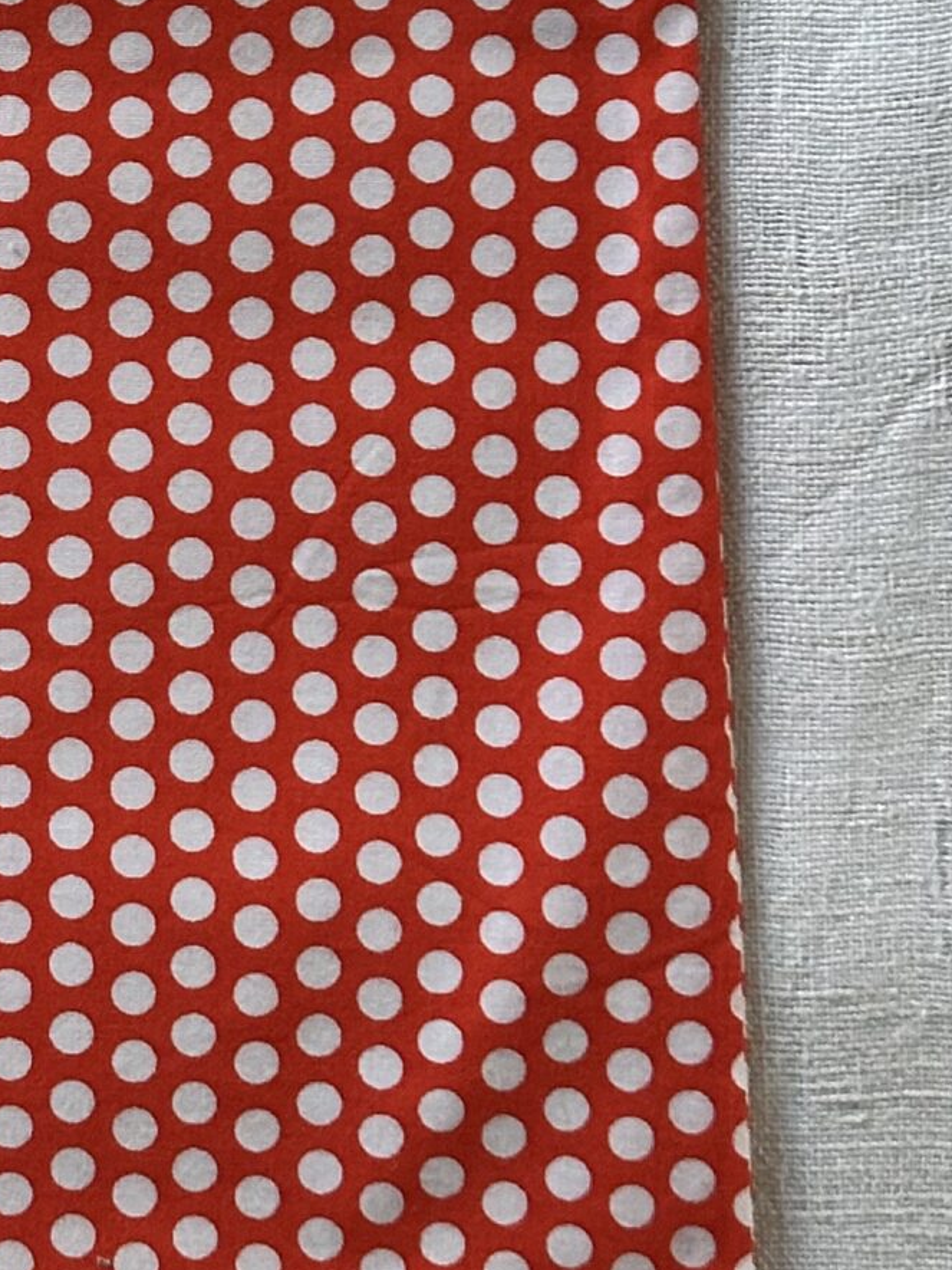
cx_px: -287
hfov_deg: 10.4
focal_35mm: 139
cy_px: -9
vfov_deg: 14.0
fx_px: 5097
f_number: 1.78
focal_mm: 6.86
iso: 250
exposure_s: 1/51
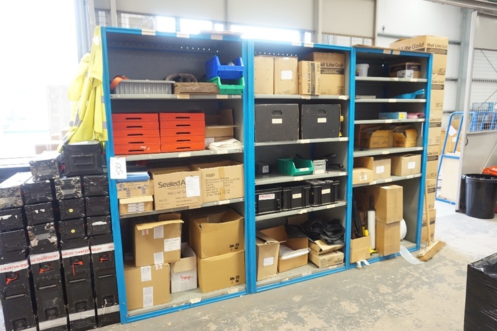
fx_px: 331
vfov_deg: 53.1
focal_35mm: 24
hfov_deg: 73.7
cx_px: 248
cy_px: 166
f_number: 3.5
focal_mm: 16
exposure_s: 1/160
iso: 2000
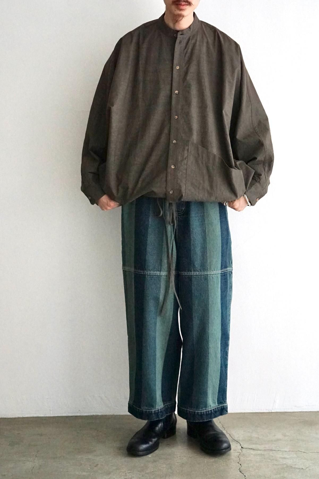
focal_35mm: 41
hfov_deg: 32.6
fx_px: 545
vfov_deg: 47.4
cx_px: 160
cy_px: 240
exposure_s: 1/200
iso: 5000
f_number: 4
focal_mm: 41
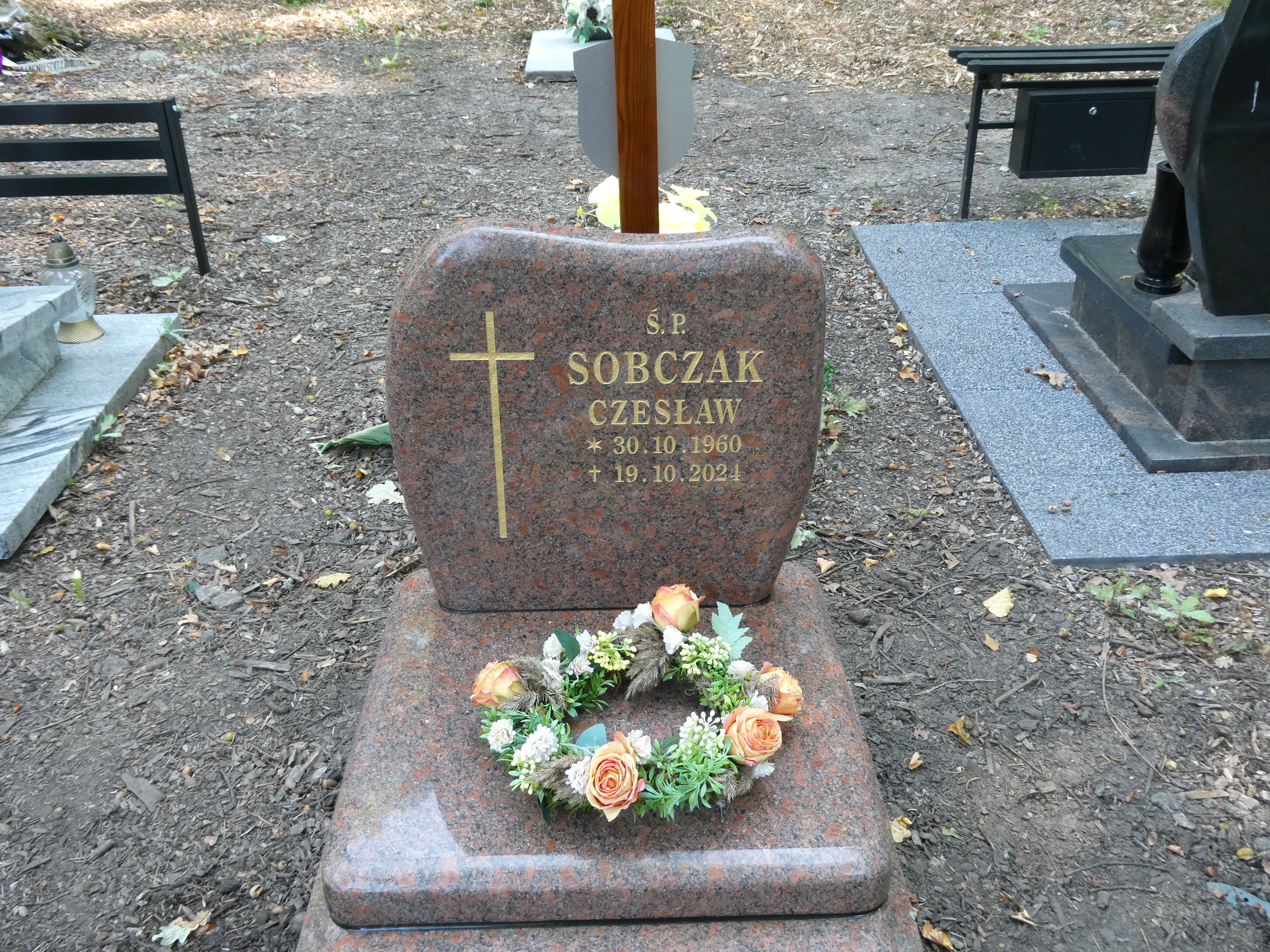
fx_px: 1211
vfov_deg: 42.9
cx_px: 635
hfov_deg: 55.4
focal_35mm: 33
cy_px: 476
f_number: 3.6
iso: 320
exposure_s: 1/80
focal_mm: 5.8
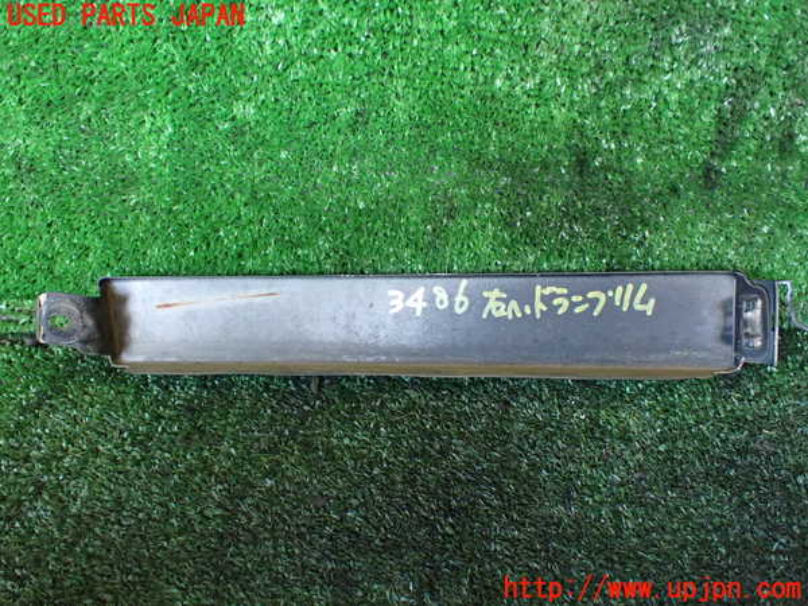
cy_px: 303
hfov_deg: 60.0
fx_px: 700
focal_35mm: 30
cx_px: 404
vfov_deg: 46.8
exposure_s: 1/60
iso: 800
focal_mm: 5.4
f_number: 2.3
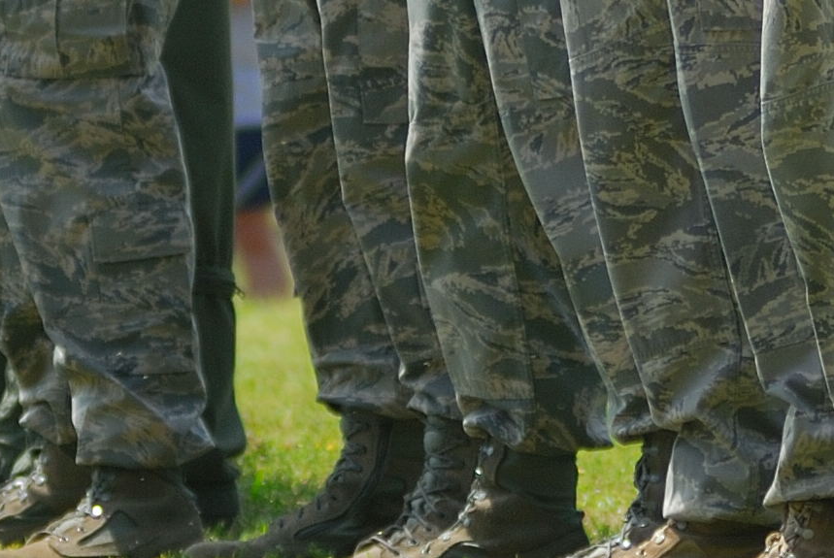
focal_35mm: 541
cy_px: -466
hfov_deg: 3.8
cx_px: 804
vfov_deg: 2.5
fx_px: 12548
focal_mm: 80
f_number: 2.8
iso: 125
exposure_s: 1/1250
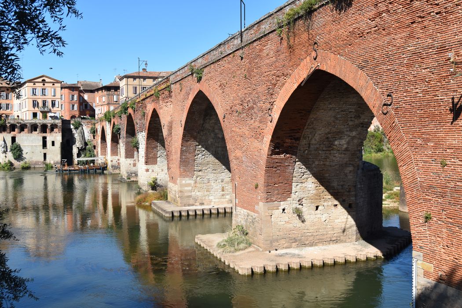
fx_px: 500
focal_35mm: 39
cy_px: 154
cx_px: 231
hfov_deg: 49.6
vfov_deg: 34.2
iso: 200
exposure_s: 1/320
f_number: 9
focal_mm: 26
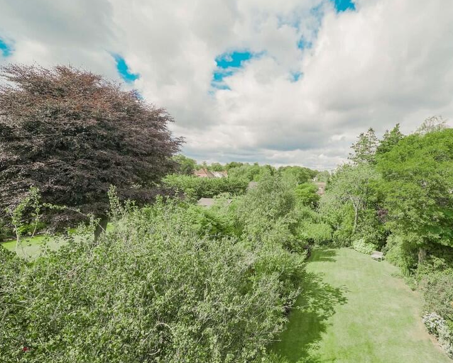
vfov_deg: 80.4
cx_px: 298
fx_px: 215
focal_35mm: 16
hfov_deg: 90.1
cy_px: 185
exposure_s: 1/1000
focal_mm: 12
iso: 500
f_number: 8
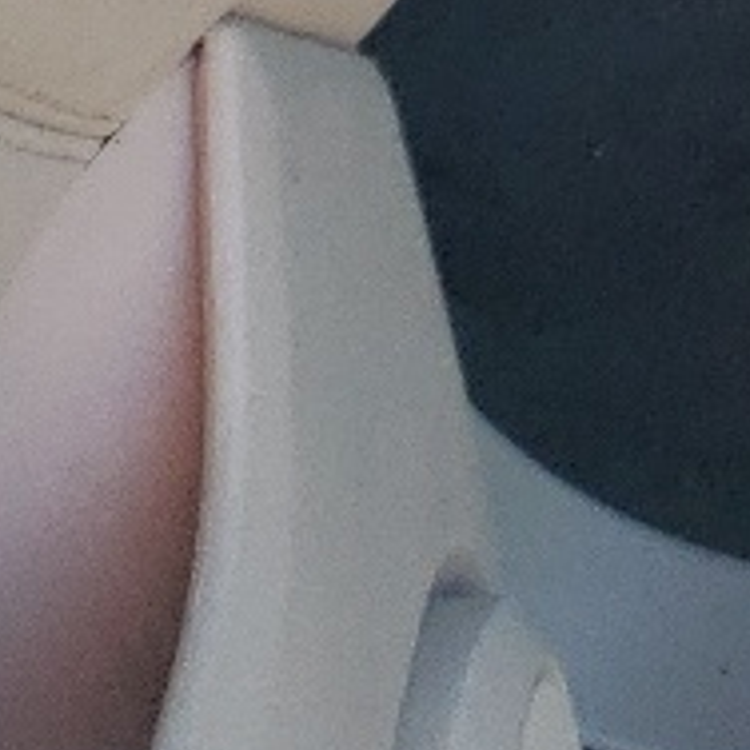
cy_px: -1336
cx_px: 3040
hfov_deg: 6.8
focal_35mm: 196
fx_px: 4804
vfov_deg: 7.9
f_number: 1.5
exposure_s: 1/385
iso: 50
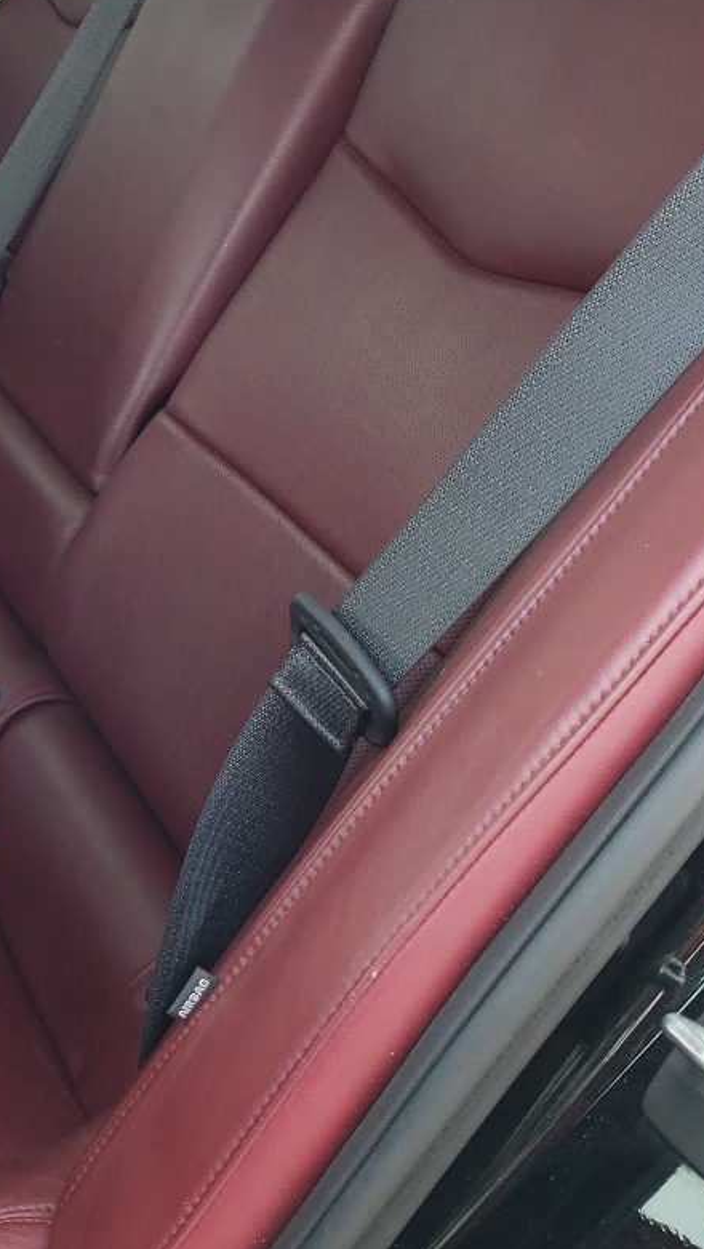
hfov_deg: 19.4
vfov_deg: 35.9
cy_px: 502
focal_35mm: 58
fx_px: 1923
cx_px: -170
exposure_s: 1/125
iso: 50
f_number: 1.5
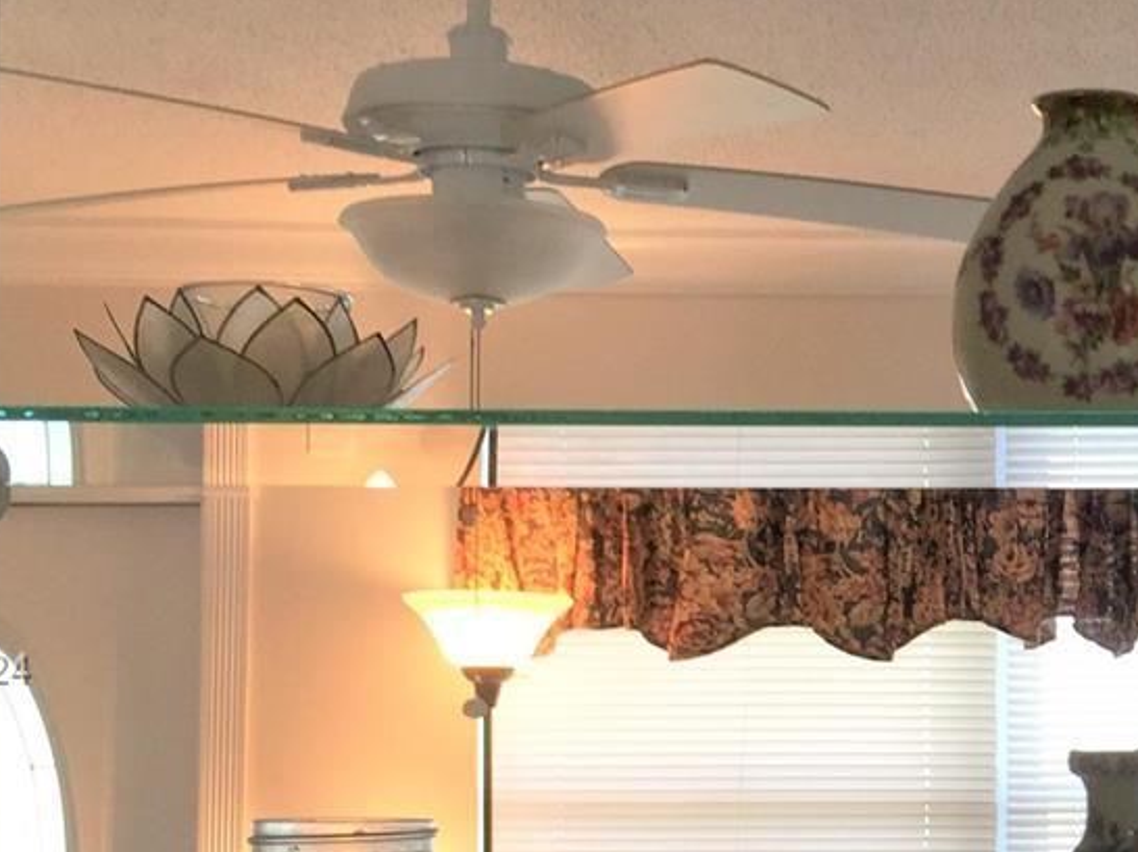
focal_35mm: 85
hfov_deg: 21.4
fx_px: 2793
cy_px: 671
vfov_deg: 17.2
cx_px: 1367
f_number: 2.2
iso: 40
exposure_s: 1/60
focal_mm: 4.15
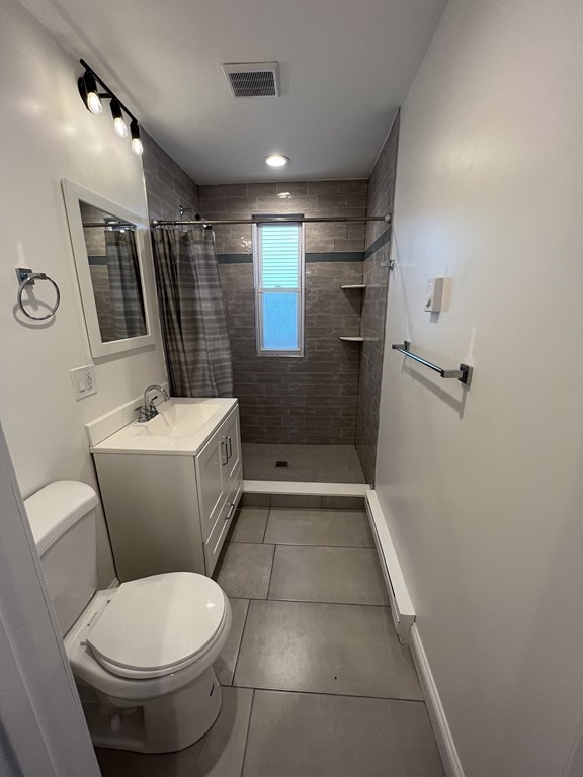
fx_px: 292
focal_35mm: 13
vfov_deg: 106.2
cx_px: 292
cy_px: 388
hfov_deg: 89.9
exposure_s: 1/120
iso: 125
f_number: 1.8
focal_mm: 1.57
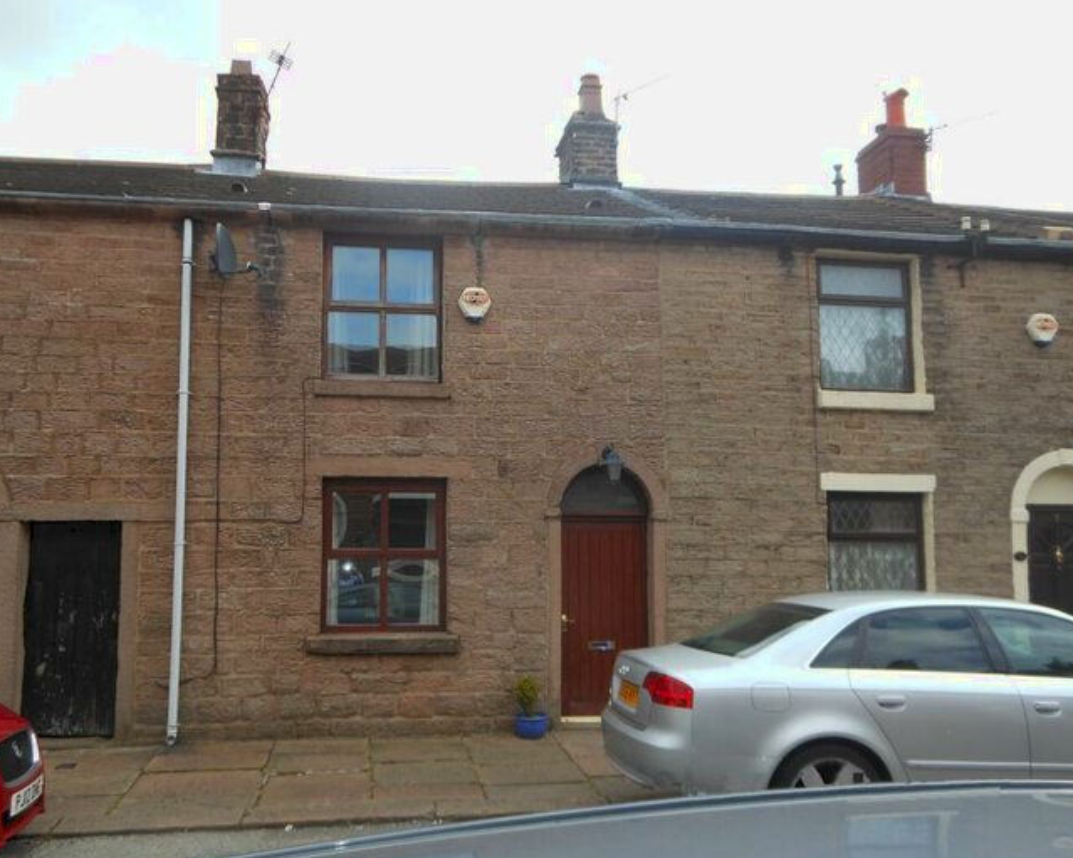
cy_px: 429
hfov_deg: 57.1
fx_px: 984
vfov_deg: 47.1
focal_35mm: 31
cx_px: 495
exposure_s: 1/400
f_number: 3.3
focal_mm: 5.2
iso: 80
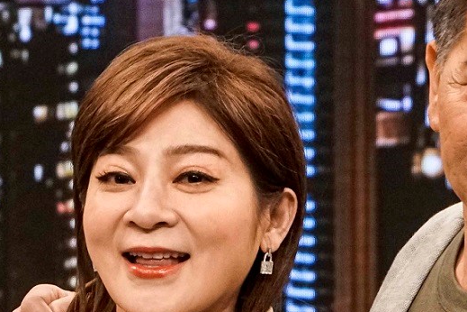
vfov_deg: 5.6
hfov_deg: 8.5
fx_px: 3152
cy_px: 478
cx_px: 120
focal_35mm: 243
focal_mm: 55
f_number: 6.3
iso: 3200
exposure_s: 1/160
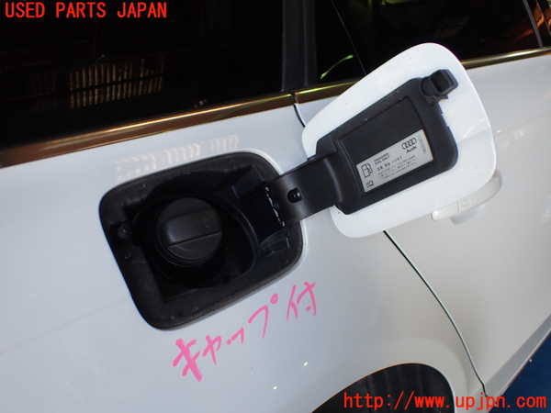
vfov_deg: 46.8
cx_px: 276
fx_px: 478
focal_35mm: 30
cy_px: 206
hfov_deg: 60.0
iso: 160
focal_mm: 5.4
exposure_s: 1/125
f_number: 2.3
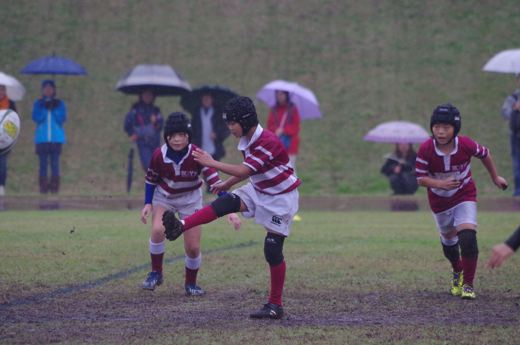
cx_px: 260
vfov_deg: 3.5
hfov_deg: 5.3
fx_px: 5622
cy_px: 172
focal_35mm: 390
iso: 1600
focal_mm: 260
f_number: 7.1
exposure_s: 1/800
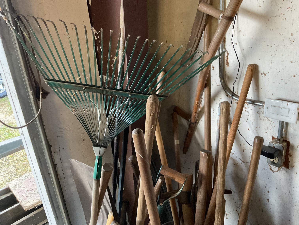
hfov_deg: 61.7
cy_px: 112
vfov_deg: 48.2
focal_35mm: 29
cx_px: 150
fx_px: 251
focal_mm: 3
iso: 320
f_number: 1.8
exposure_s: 1/40
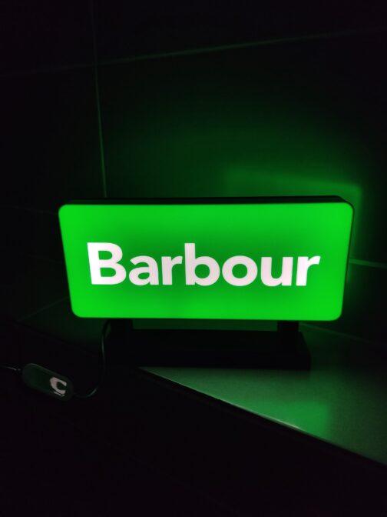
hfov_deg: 53.1
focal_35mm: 26
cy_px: 258
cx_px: 194
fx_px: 388
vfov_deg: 67.3
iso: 122
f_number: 1.79
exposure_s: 1/33
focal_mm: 4.74
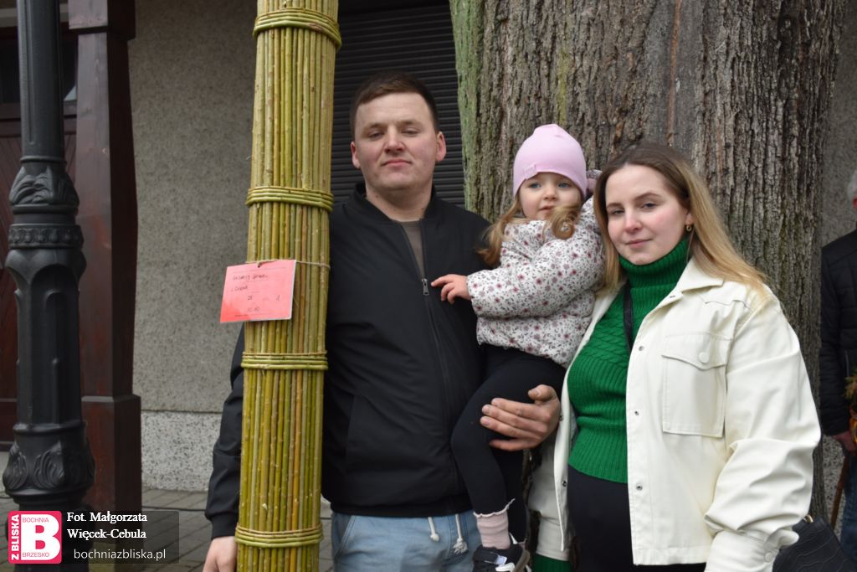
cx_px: 428
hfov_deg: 53.1
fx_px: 857
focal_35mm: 36
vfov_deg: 36.9
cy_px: 286
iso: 400
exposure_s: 1/160
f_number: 6.3
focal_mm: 24
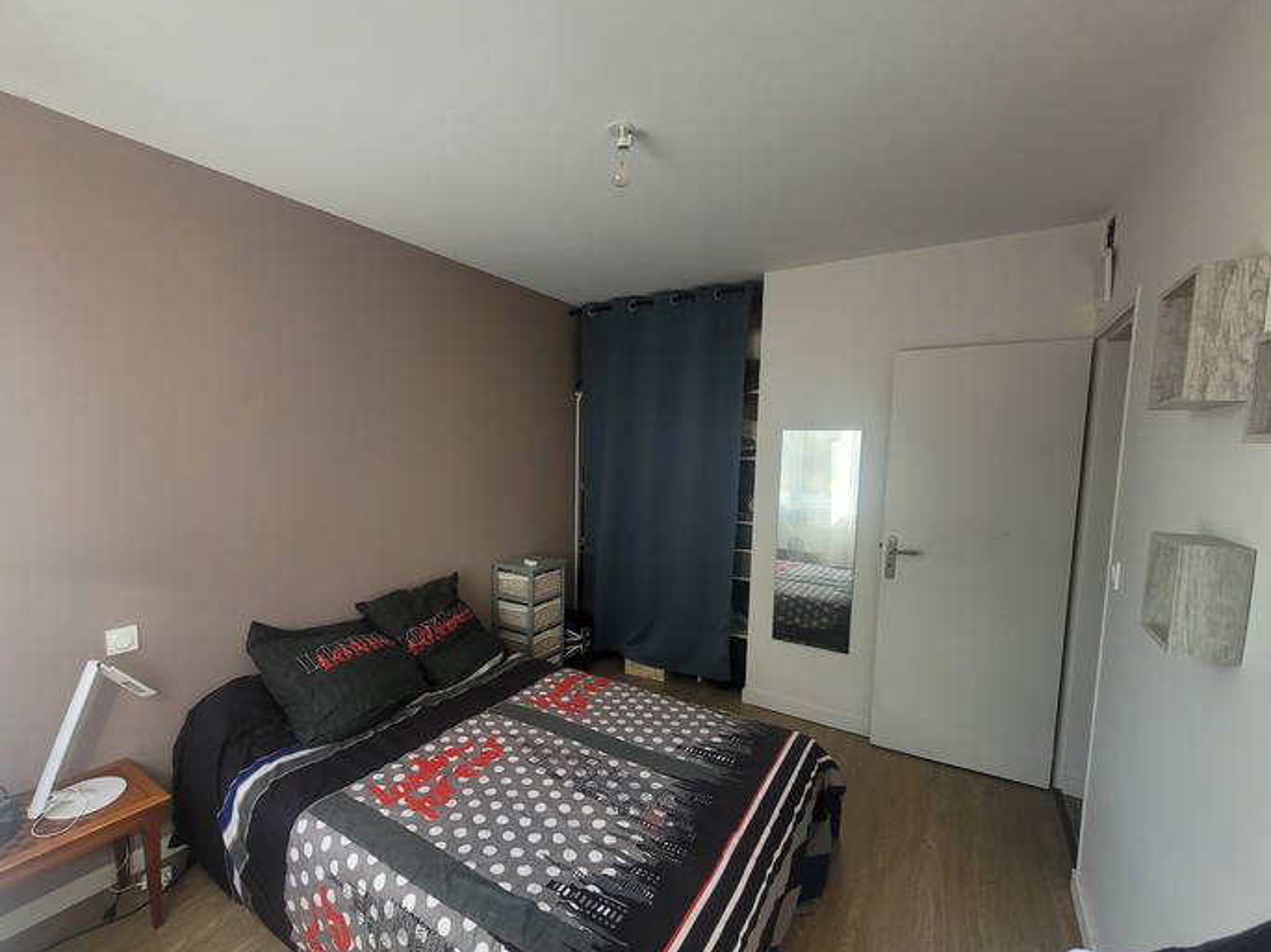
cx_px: 570
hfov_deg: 97.9
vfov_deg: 81.7
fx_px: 550
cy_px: 495
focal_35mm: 15
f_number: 2.2
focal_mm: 1.74
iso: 64
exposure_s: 1/100
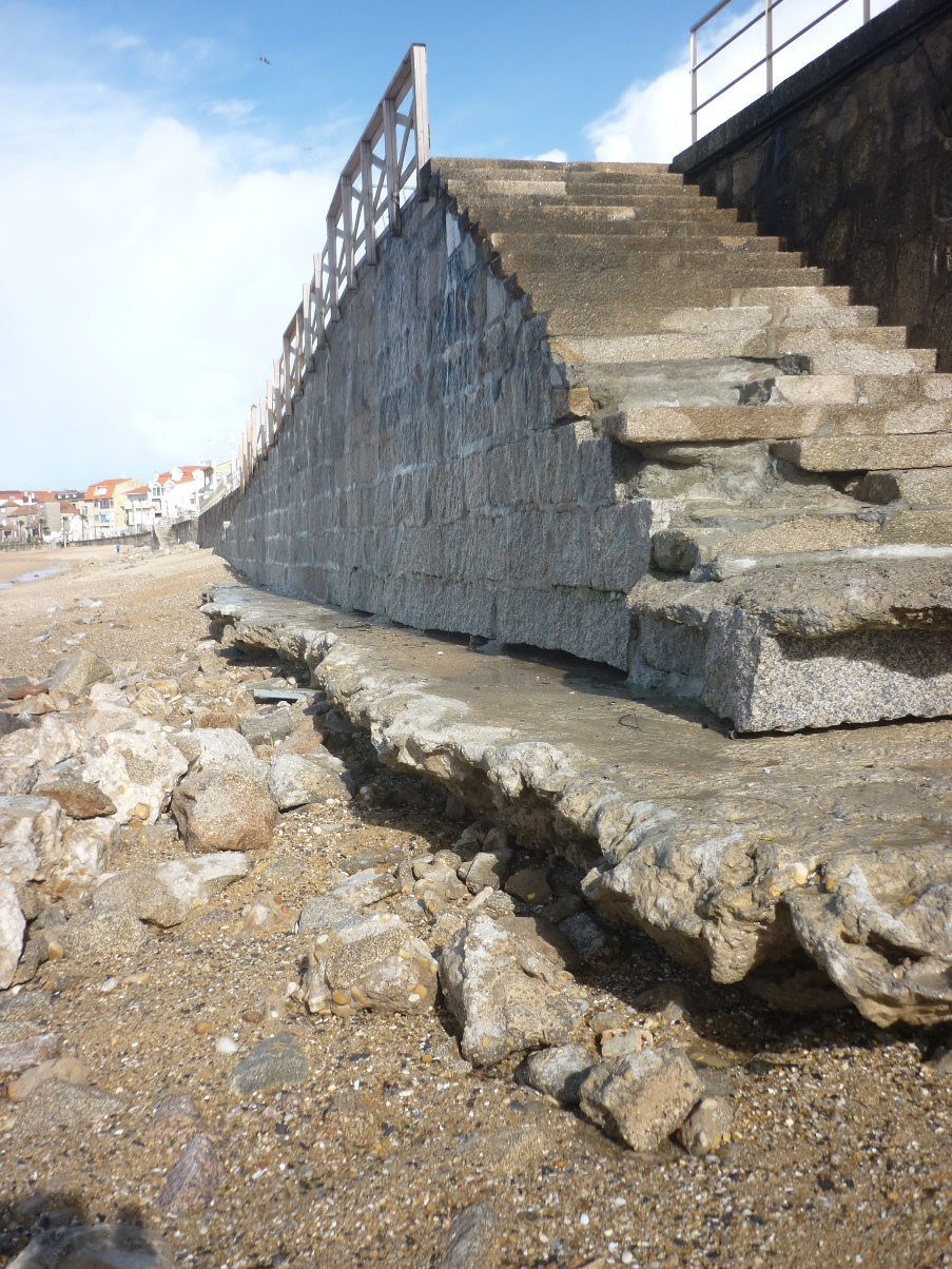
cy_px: 634
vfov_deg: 55.4
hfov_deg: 42.9
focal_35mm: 33
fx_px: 1210
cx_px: 476
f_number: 8
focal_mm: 5.5
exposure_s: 1/125
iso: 80
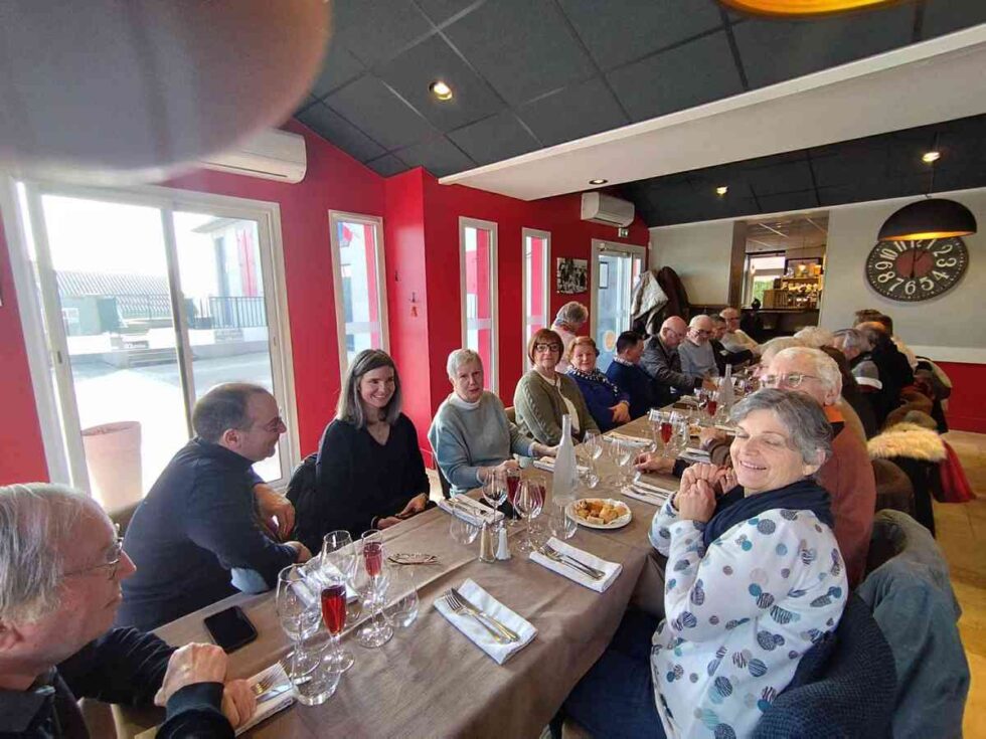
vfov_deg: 78.1
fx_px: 456
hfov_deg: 94.5
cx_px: 493
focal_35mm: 16
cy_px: 370
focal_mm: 1.65
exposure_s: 1/33.3
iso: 60
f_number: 2.2
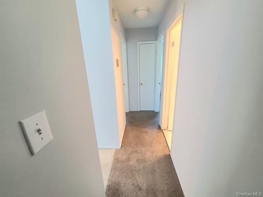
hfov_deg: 106.2
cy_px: 98
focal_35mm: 13
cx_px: 132
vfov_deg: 89.9
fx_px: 99
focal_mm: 2.2
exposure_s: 1/30
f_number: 2.2
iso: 400
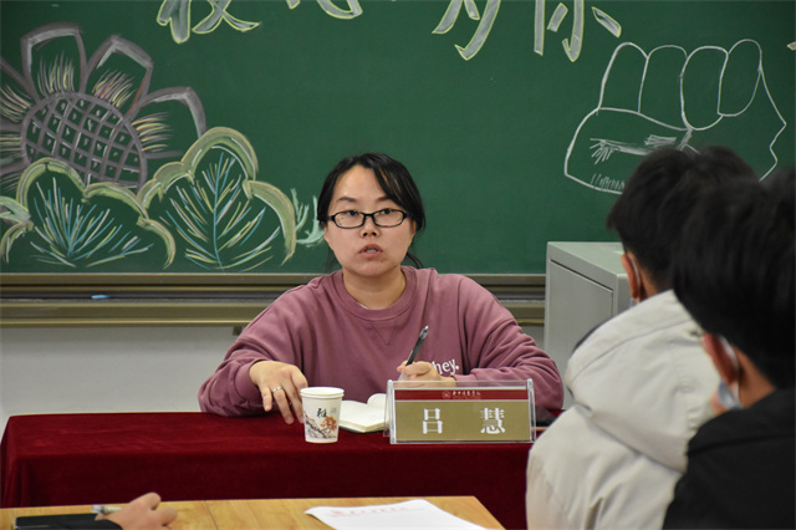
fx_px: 2983
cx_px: 398
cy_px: 265
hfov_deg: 15.2
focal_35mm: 135
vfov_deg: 10.1
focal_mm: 90
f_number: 5.6
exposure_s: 1/125
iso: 3200
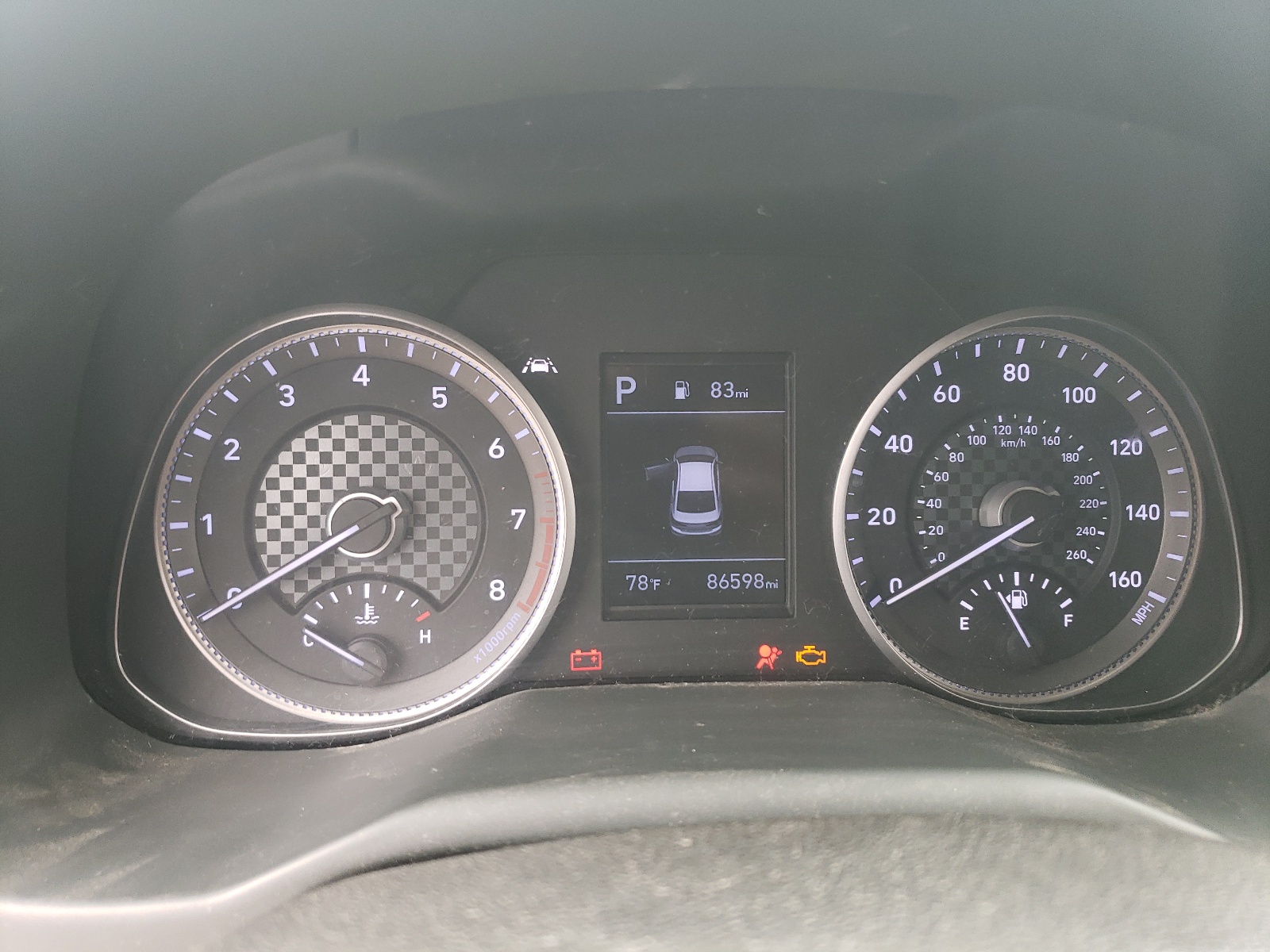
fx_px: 954
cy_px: 476
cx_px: 635
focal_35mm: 26
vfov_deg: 53.1
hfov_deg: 67.3
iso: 86
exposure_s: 1/60.2
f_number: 1.5
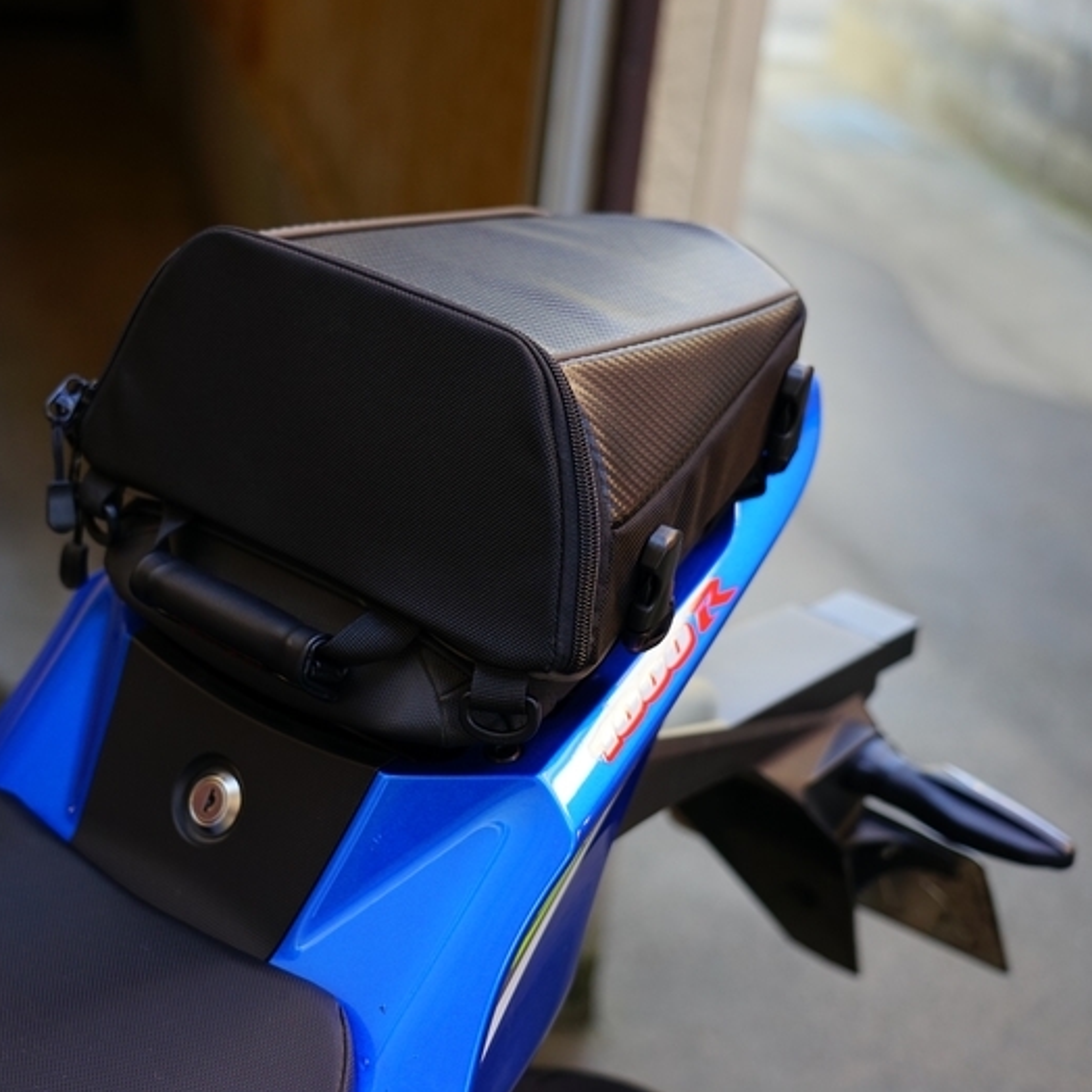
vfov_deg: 28.2
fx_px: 2177
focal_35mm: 61
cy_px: 542
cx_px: 386
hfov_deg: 28.0
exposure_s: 1/60
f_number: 4
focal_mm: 47
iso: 250
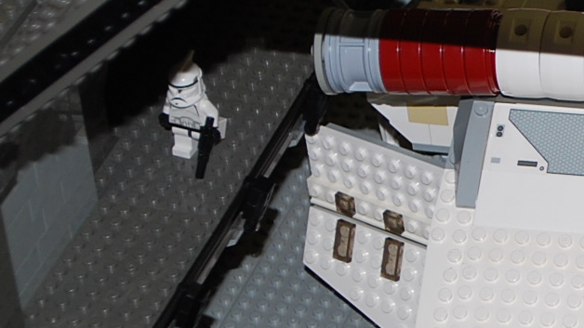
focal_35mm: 194
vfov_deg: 6.3
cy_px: 174
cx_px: 847
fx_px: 3004
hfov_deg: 10.7
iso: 200
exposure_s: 1/60
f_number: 5.3
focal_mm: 40
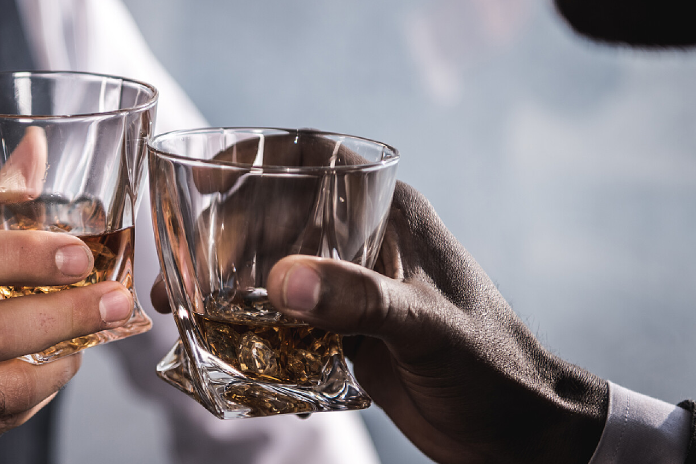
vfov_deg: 12.5
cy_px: 276
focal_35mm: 110
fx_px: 2127
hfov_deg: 18.4
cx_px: 154
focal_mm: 70
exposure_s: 1/160
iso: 100
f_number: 2.8
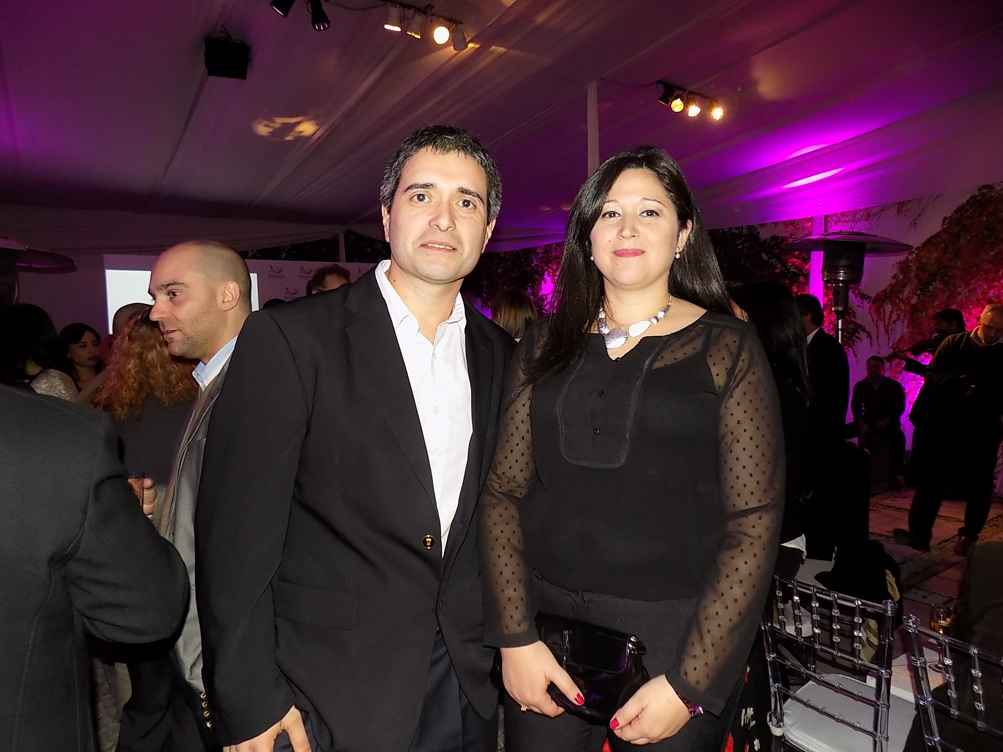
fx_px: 666
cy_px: 376
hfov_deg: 73.9
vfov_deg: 58.9
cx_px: 502
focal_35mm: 23
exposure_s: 1/30
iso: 200
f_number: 3.1
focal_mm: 4
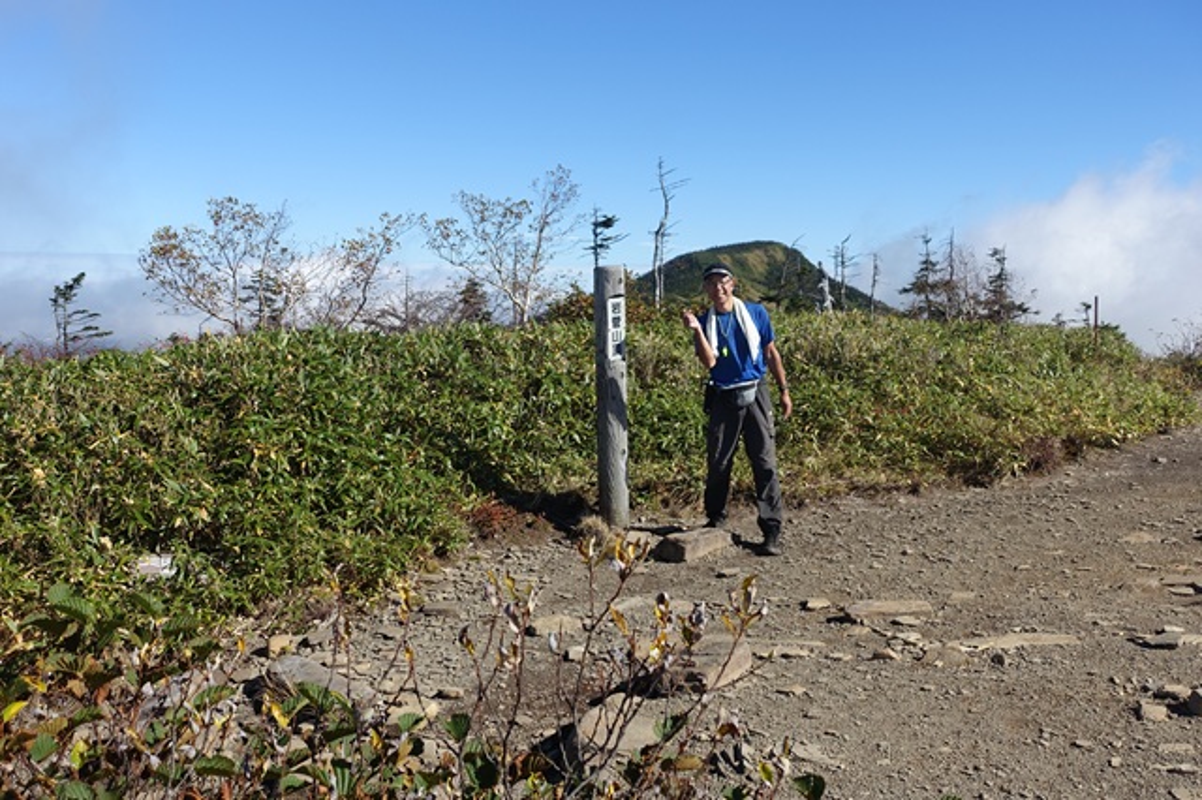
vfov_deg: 35.9
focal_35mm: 37
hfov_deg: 51.9
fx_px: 1235
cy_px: 400
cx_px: 601
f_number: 5.6
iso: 125
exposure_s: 1/500
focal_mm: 13.53
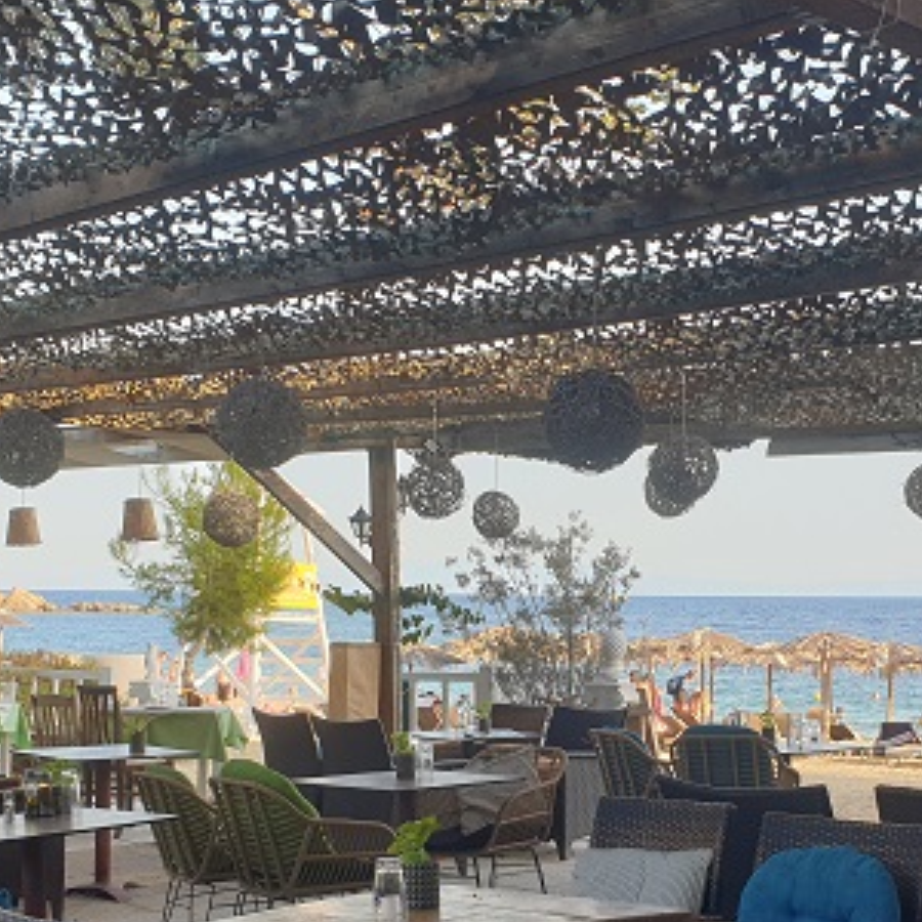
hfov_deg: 36.6
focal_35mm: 46
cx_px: 581
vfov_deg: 36.2
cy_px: 661
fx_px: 1386
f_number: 2.4
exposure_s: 1/446
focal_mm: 4.3
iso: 50
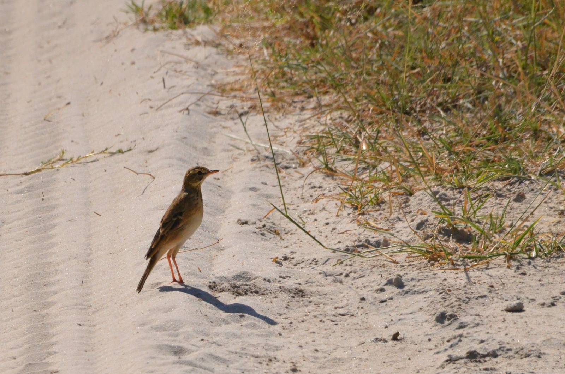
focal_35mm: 750
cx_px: 282
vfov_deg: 1.8
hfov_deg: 2.8
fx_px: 11747
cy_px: 187
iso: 2500
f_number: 16
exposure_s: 1/4000
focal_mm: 500
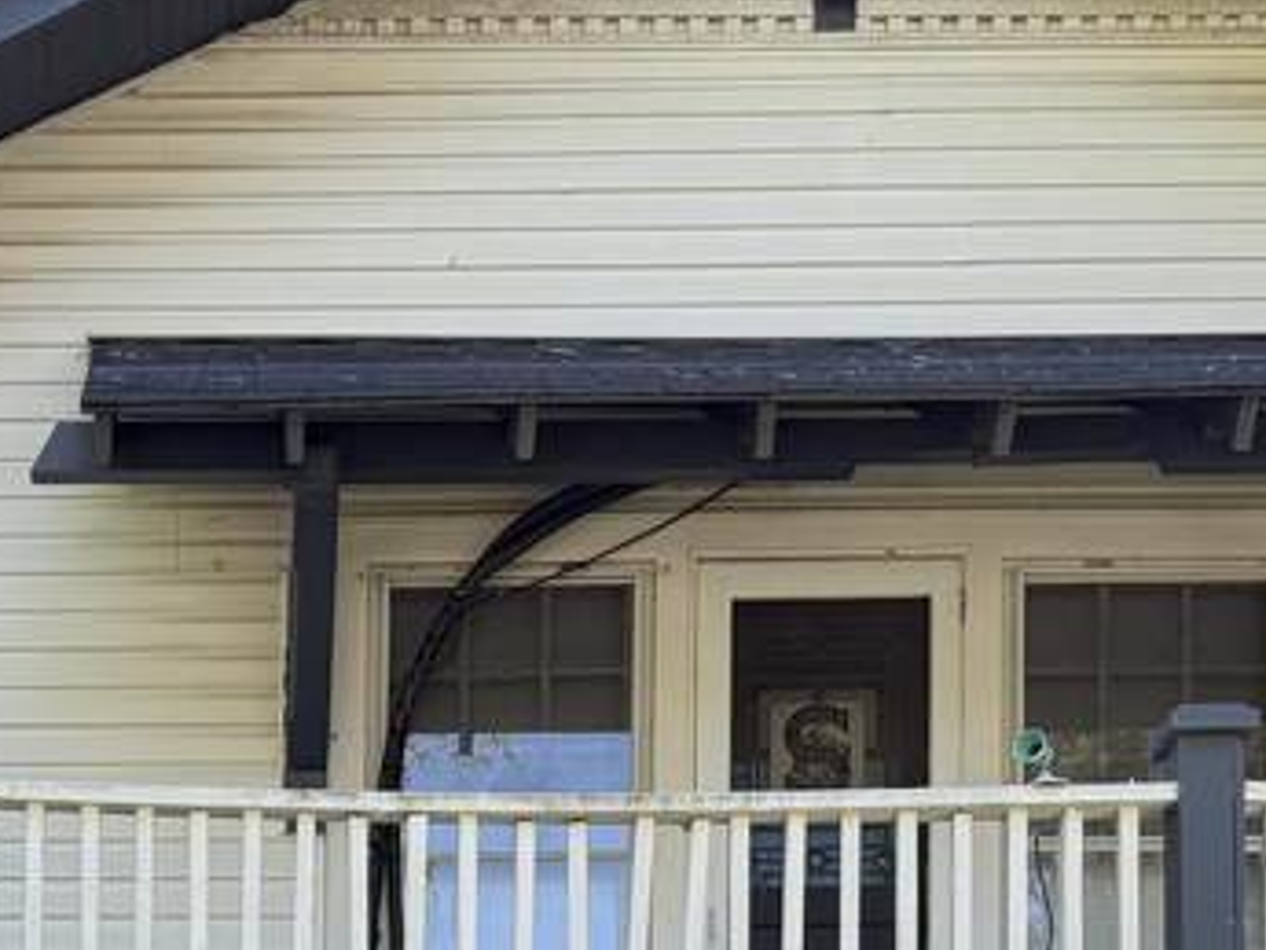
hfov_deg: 21.3
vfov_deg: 14.5
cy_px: 1746
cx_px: 33
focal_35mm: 89
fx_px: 3256
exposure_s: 1/602
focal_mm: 6.76
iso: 100
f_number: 1.78
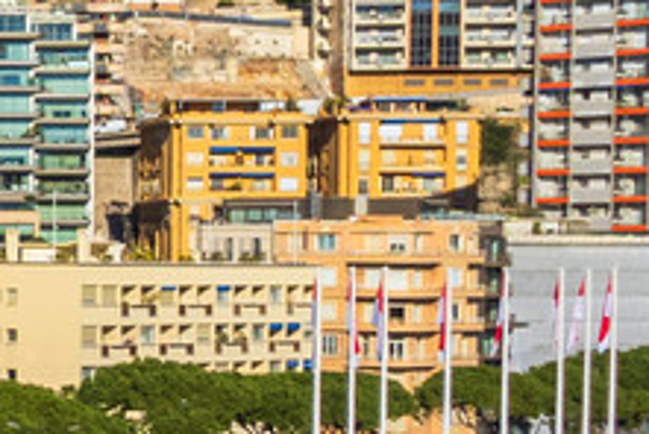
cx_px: -1598
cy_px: 732
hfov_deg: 9.0
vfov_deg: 8.4
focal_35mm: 159
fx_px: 2870
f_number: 2.8
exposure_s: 1/2500
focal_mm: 8.4
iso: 100
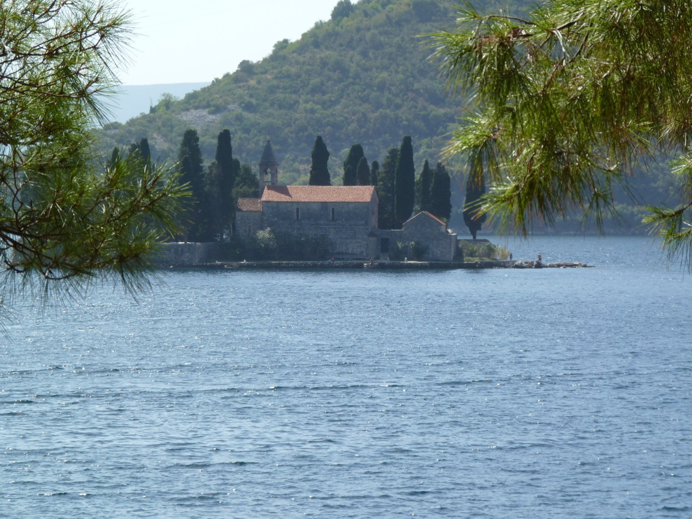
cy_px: 260
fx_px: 3338
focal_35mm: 167
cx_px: 346
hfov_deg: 11.8
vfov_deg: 8.9
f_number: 5.6
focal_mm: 29.7
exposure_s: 1/320
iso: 80
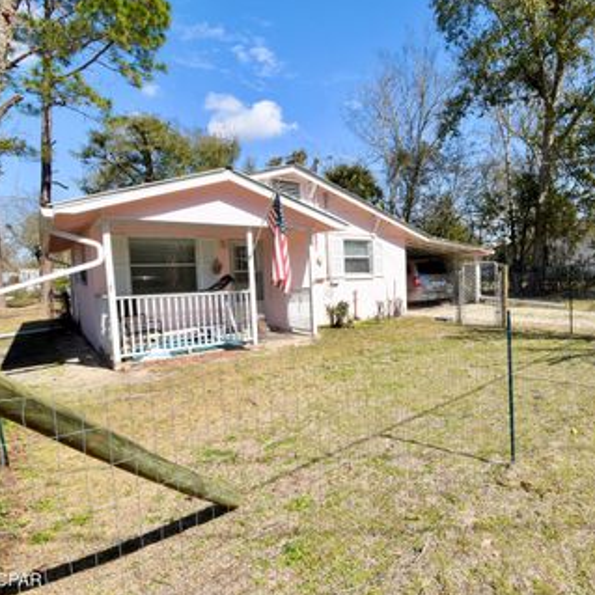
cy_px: 298
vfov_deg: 74.8
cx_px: 403
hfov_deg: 72.3
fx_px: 389
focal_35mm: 20
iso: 200
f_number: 11
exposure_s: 1/200
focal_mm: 10
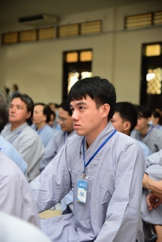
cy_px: 121
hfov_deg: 17.5
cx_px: 81
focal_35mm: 78
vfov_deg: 26.0
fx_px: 526
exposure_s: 1/50
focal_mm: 78
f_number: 4
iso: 800
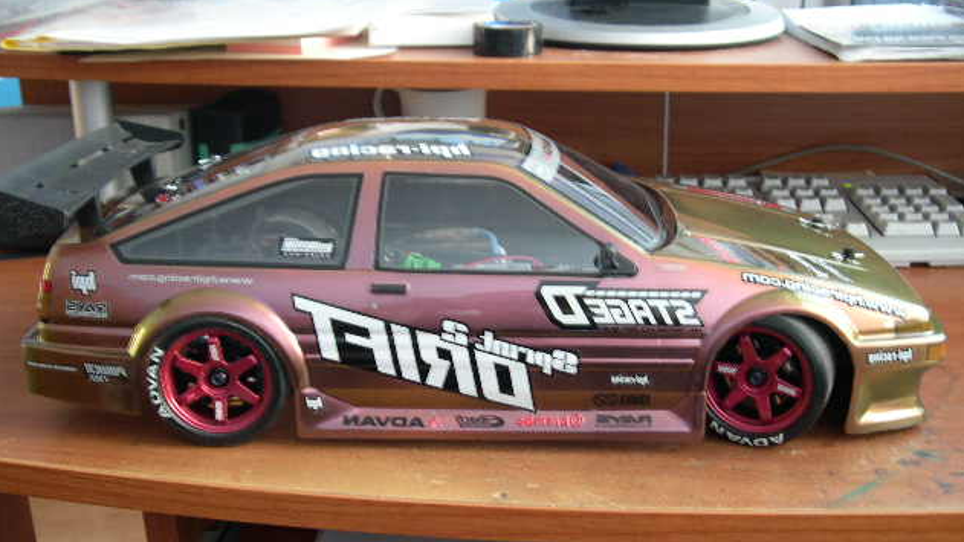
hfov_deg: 48.4
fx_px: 1074
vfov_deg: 28.3
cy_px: 311
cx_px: 484
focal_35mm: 42
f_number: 2.8
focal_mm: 8
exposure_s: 1/4.6
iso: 190
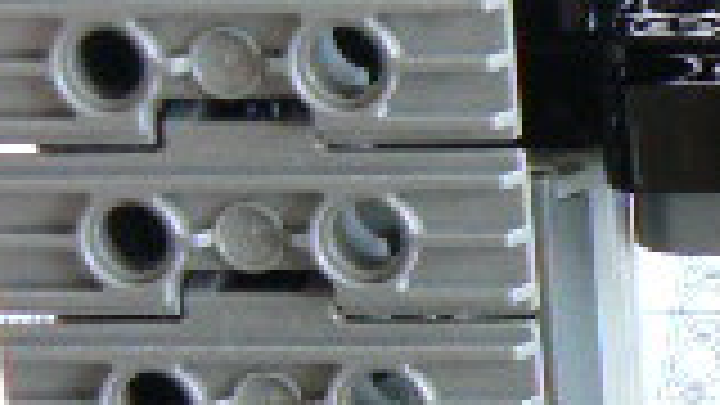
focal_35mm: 157
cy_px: 495
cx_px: 1292
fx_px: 2997
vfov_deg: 7.7
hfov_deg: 12.5
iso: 100
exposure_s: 2.5
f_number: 4
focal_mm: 6
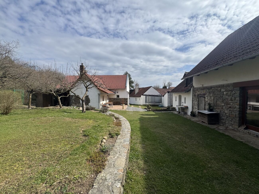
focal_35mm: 14
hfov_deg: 102.1
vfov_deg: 85.7
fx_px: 105
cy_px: 97
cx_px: 130
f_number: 2.2
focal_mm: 2.22
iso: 50
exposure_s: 1/2415
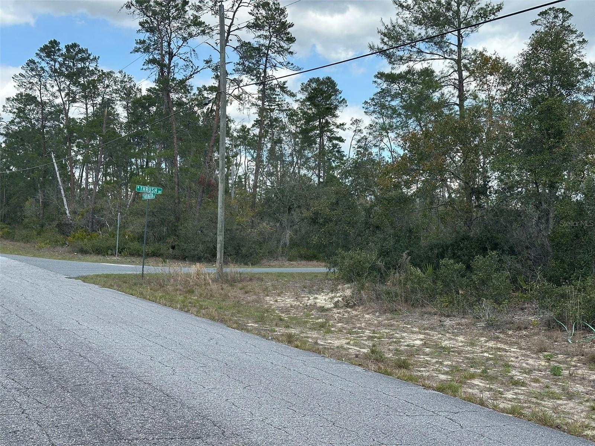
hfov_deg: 39.7
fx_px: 825
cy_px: 223
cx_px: 298
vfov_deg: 30.3
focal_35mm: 48
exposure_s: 1/1453
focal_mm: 6.86
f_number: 1.78
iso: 64
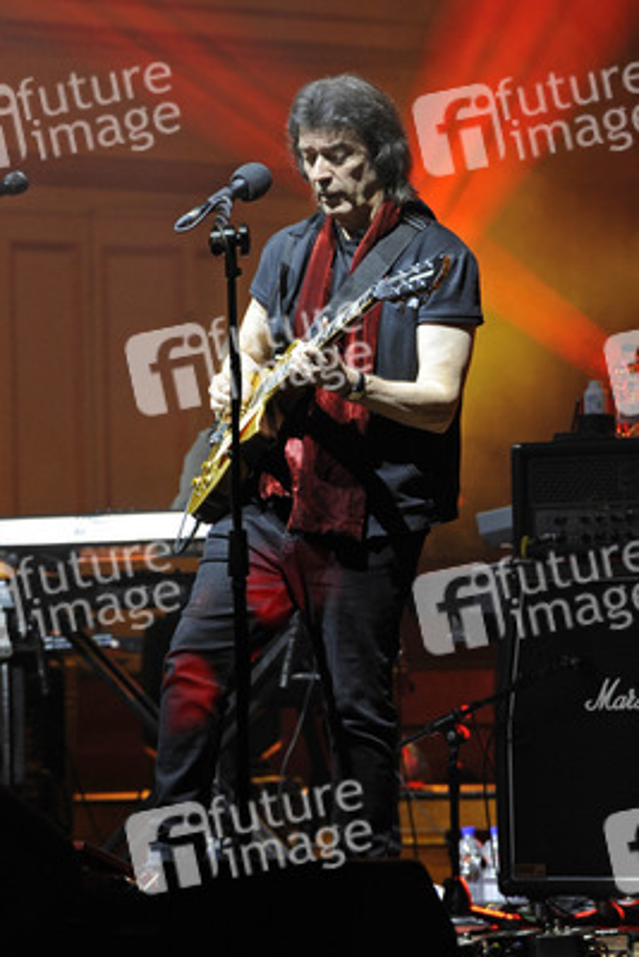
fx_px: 5320
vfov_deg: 10.3
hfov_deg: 6.9
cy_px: 478
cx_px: 320
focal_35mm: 200
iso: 1600
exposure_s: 1/160
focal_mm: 200
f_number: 5
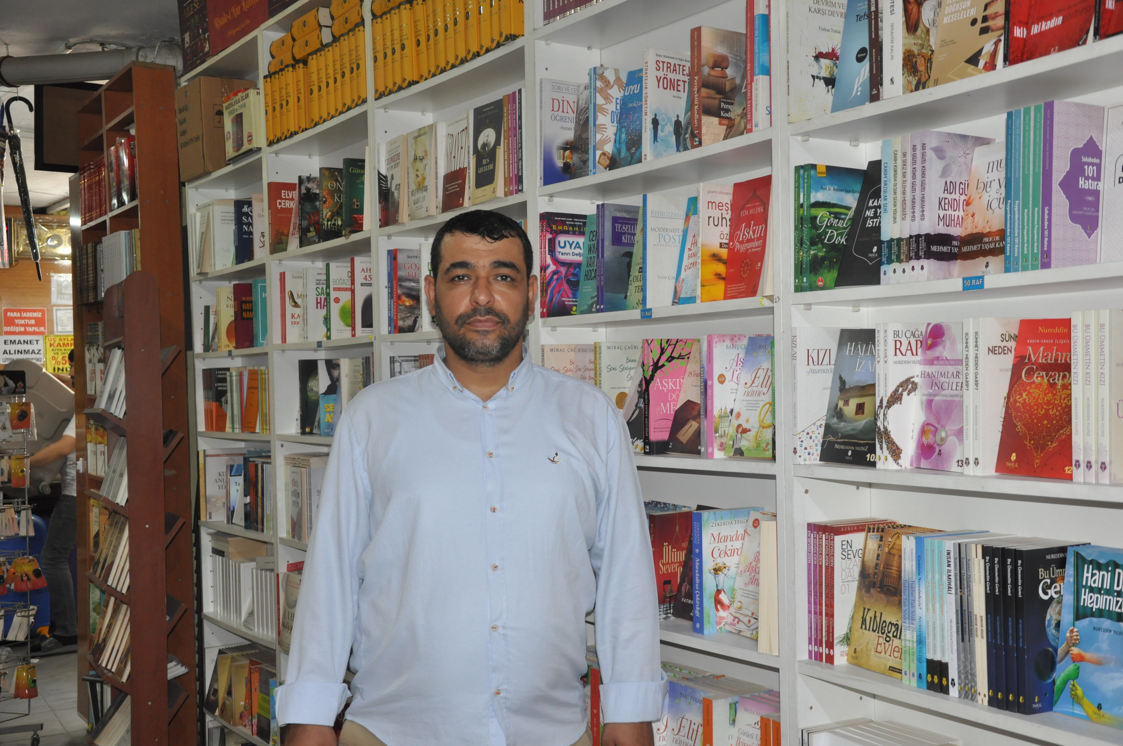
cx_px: 562
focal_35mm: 45
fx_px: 1402
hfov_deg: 43.7
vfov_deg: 29.8
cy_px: 373
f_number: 4.2
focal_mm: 30
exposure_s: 1/60
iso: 800
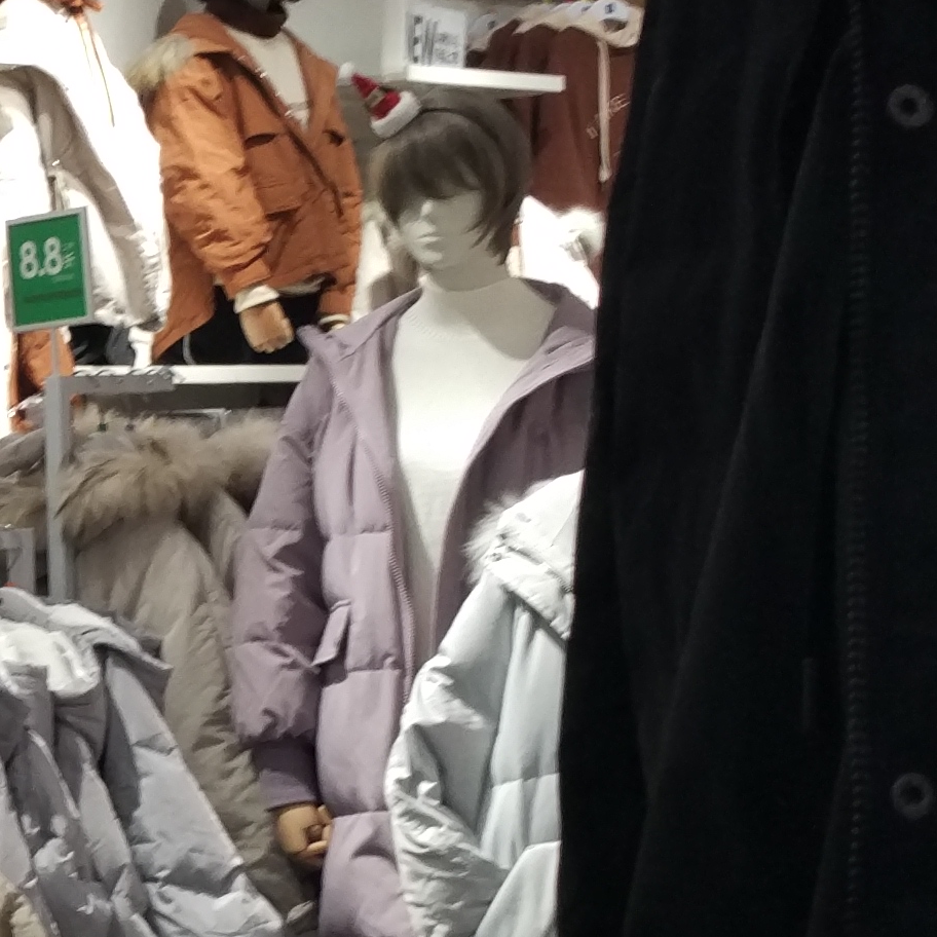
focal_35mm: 121
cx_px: -409
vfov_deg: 14.4
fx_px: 3706
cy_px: 624
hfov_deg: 13.7
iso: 161
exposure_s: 1/50
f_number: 2
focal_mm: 4.12
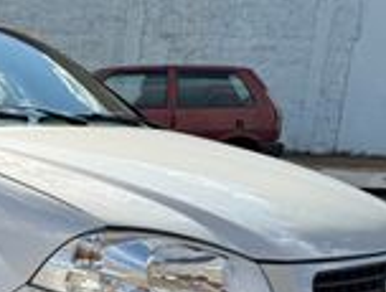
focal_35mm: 74
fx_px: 828
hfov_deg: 23.4
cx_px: -109
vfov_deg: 19.3
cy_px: 305
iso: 100
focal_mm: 6.76
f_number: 1.78
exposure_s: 1/4405
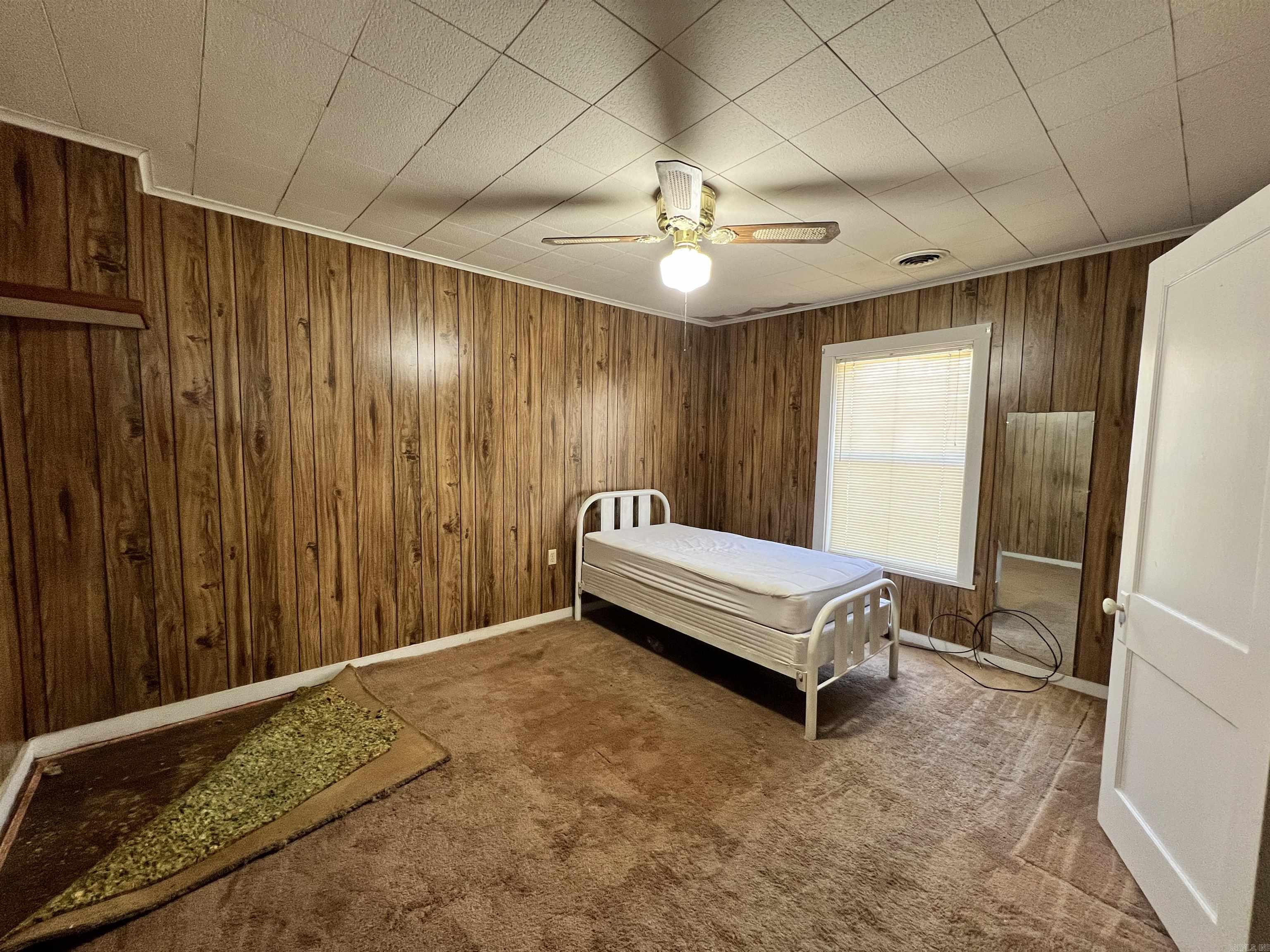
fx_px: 477
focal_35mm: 13
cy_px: 476
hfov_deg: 106.2
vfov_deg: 89.9
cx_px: 635
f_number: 1.8
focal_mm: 1.57
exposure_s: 1/60
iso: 320
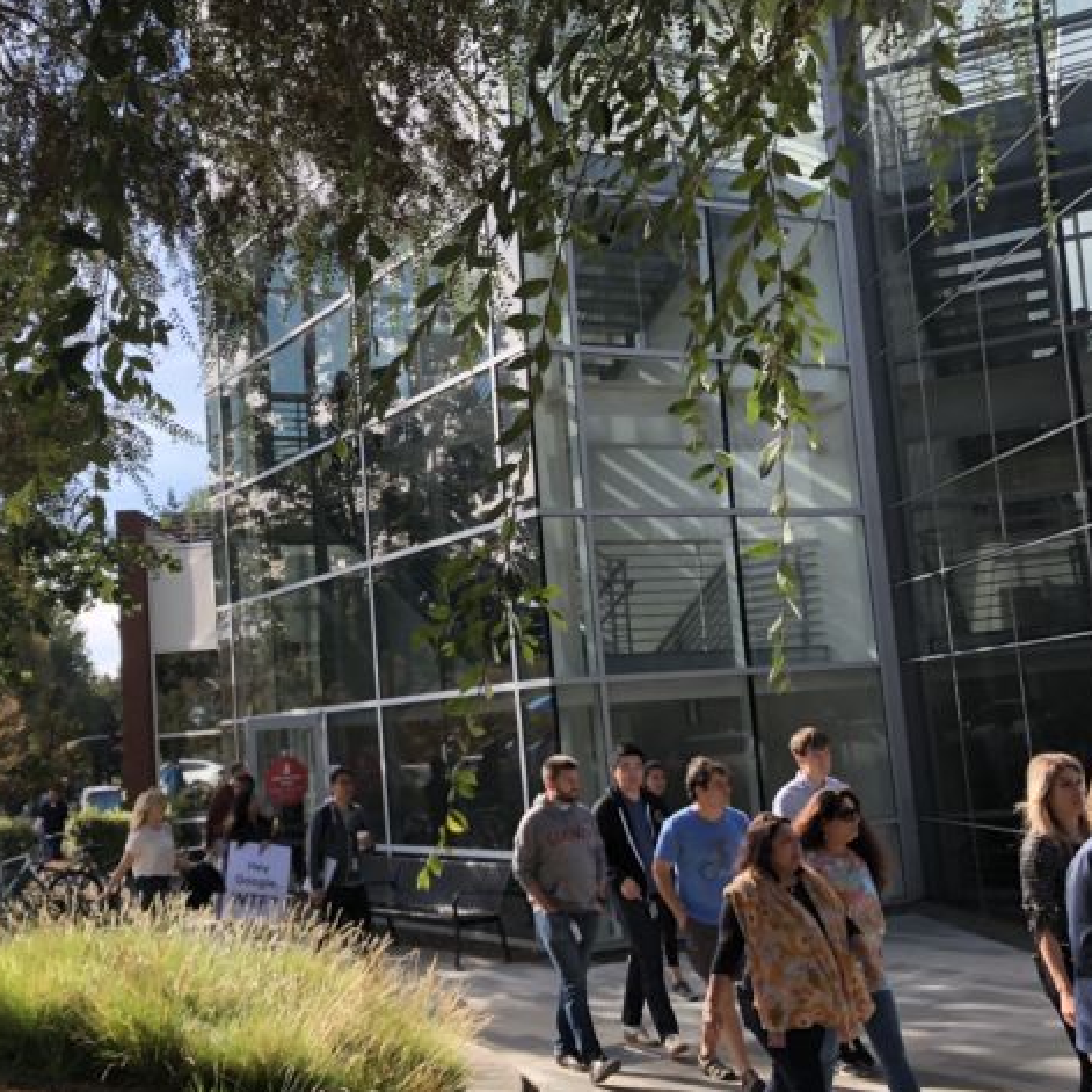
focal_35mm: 42
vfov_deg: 40.0
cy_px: 575
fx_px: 1499
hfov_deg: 39.6
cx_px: 383
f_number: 1.8
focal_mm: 3.99
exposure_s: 1/428
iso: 20
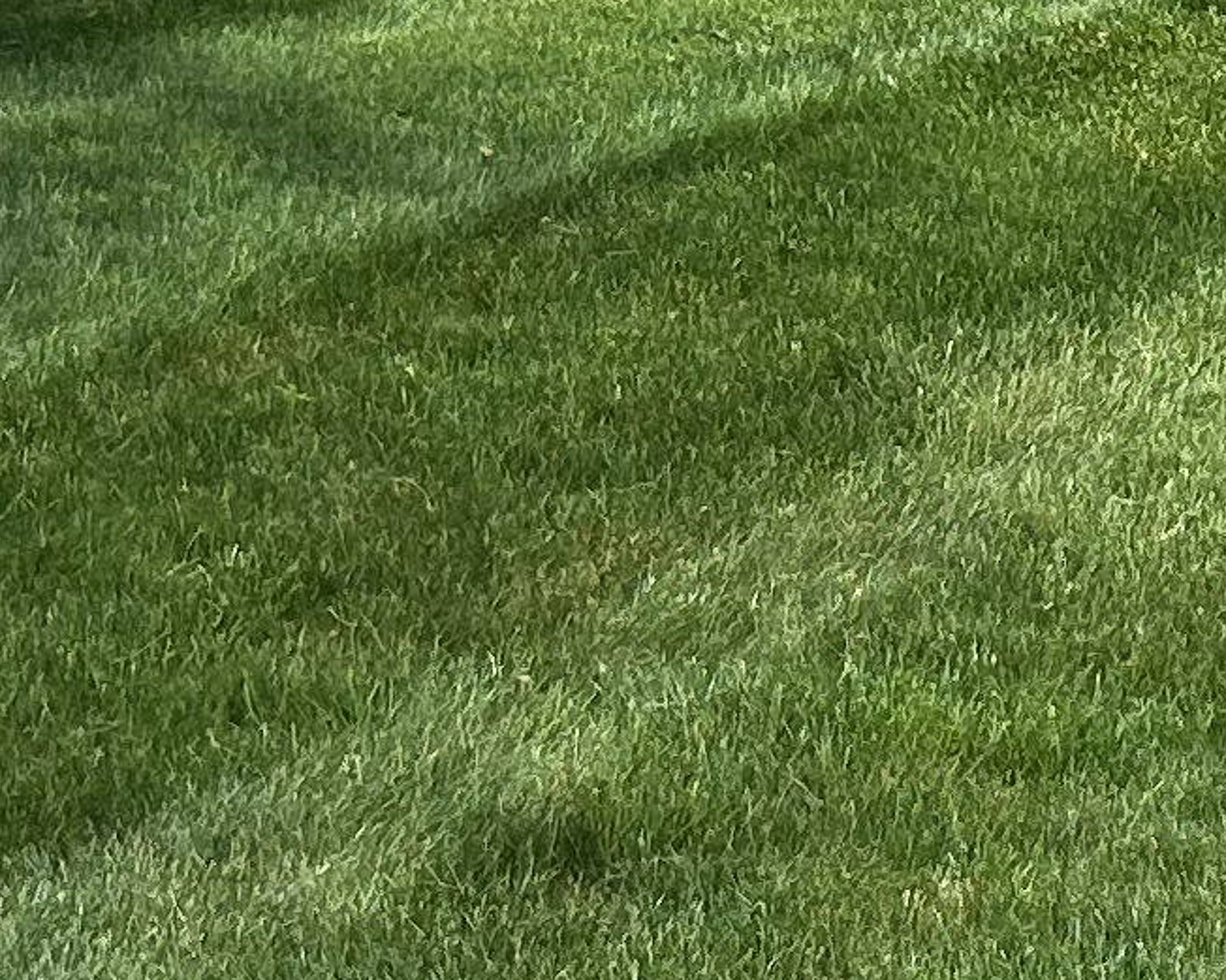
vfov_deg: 9.8
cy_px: -17
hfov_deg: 11.7
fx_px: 5694
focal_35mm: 157
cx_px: 1863
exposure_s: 1/2299
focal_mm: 5.7
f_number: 1.5
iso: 50
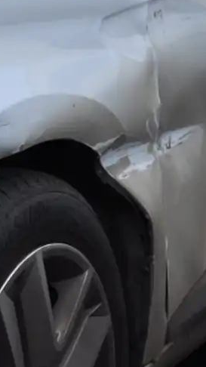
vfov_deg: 17.0
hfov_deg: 9.6
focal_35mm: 126
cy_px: 150
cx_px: 26
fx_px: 1225
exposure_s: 1/160
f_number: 6.3
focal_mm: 26
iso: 200
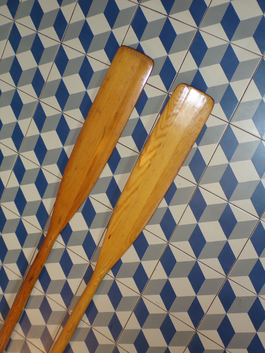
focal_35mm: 37
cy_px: 176
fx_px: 378
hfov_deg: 38.7
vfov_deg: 50.1
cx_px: 132
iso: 200
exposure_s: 1/34
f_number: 3.3
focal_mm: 6.6
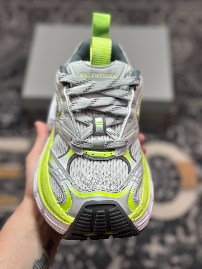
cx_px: 101
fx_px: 373
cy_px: 134
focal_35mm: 48
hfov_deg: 30.3
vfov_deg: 39.7
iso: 80
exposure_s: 1/816
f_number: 1.78
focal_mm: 6.86
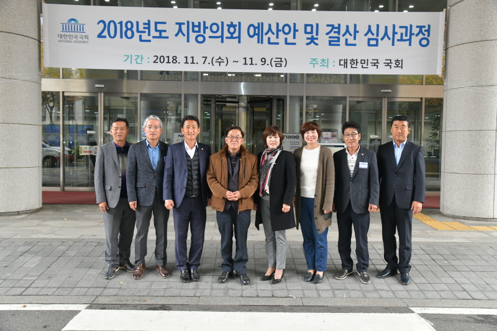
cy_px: 166
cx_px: 248
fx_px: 428
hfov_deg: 60.3
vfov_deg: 42.3
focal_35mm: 31
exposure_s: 1/80
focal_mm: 31
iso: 2500
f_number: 7.1
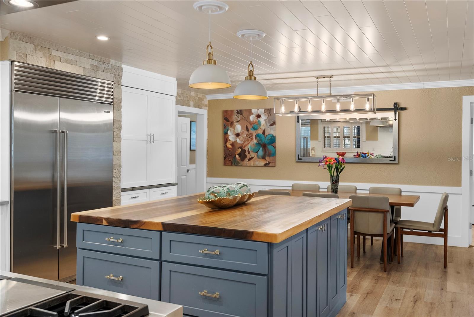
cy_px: 158
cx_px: 237
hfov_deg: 58.7
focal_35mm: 32
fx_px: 421
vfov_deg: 41.1
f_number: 8
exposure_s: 1/30
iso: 640
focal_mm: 32
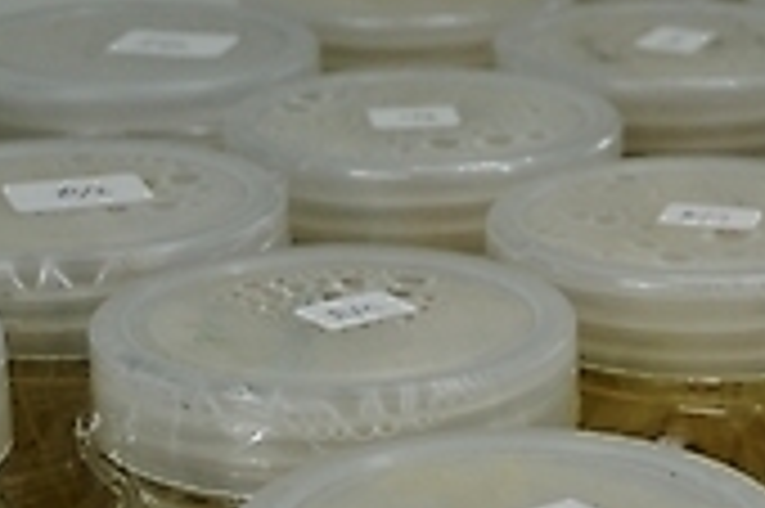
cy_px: 827
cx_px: 954
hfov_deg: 14.3
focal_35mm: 138
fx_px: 2930
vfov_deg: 9.6
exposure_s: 1/30
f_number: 8
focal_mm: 26
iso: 100
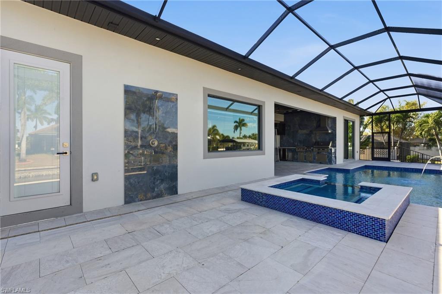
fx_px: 196
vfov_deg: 73.7
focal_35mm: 16
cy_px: 147
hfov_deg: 96.8
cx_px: 221
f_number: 9
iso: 400
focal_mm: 16
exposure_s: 1/800
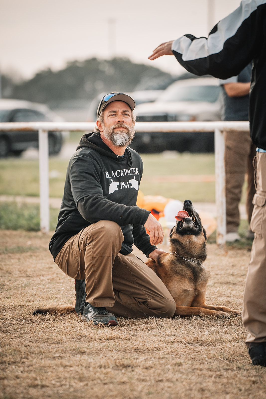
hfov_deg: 4.8
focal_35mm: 288
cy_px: 200
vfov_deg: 7.2
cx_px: 133
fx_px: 3191
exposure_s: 1/2000
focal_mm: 288
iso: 1000
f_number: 5.6
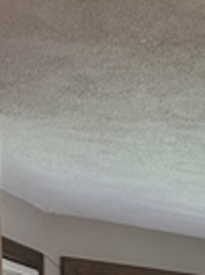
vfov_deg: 12.5
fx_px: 1093
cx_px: 482
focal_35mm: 138
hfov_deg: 9.6
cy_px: 566
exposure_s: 1/60
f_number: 1.78
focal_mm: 6.76
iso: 320
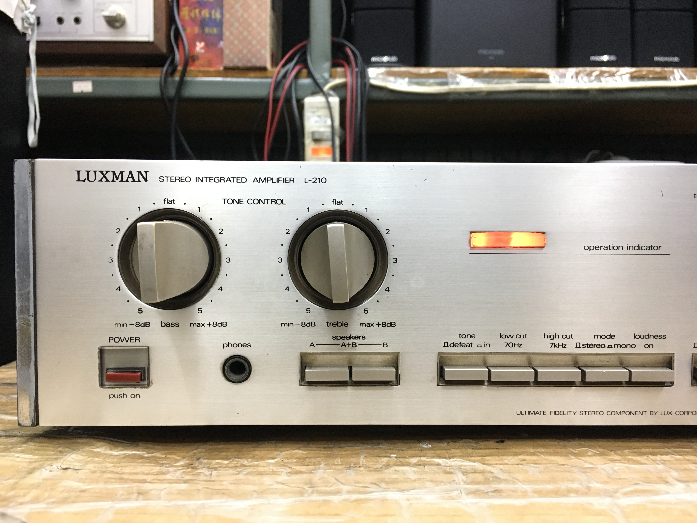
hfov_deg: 61.7
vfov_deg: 48.2
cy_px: 262
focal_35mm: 29
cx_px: 348
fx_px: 584
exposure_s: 1/33
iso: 200
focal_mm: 4.15
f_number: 2.2
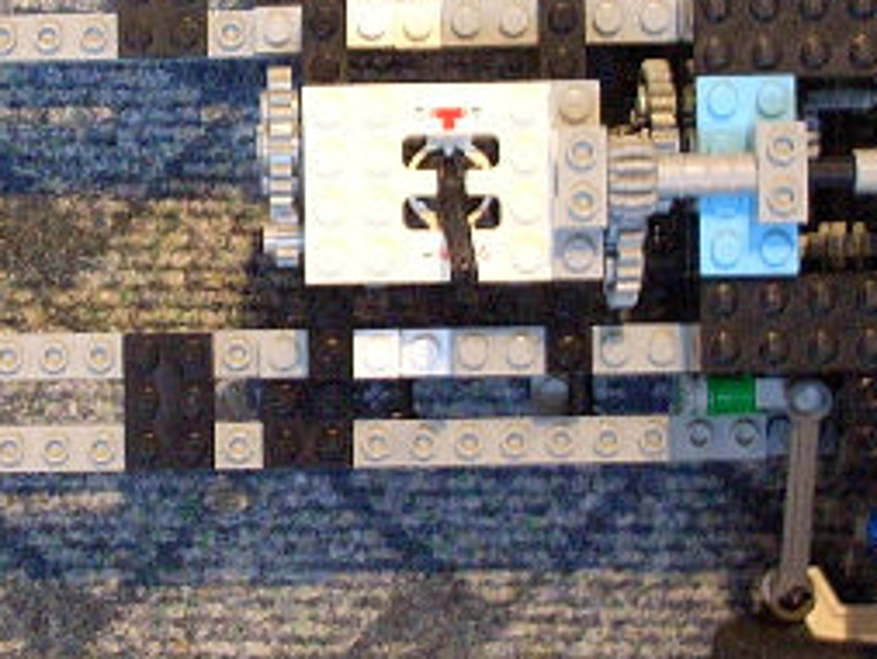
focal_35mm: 117
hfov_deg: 16.7
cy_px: 156
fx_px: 2966
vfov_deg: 12.6
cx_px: 208
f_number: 2.8
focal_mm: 6.2
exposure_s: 1/4
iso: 308
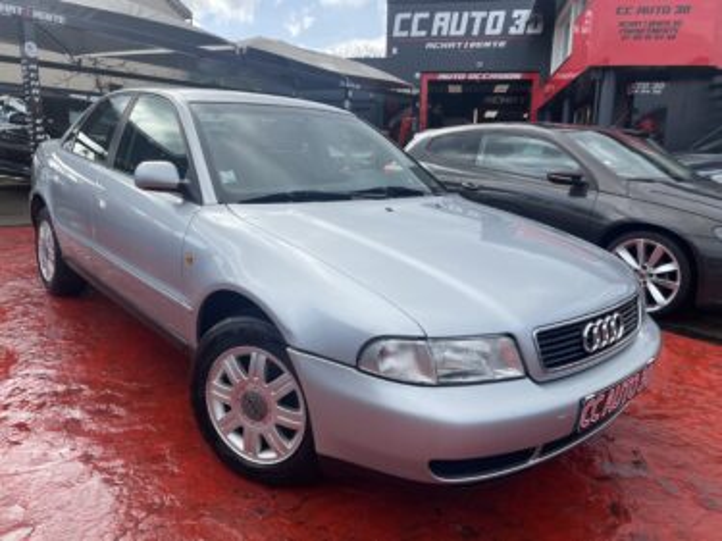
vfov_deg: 53.0
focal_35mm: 26
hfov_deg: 67.3
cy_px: 270
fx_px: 542
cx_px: 361
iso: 32
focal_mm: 4.2
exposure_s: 1/2020
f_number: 1.6
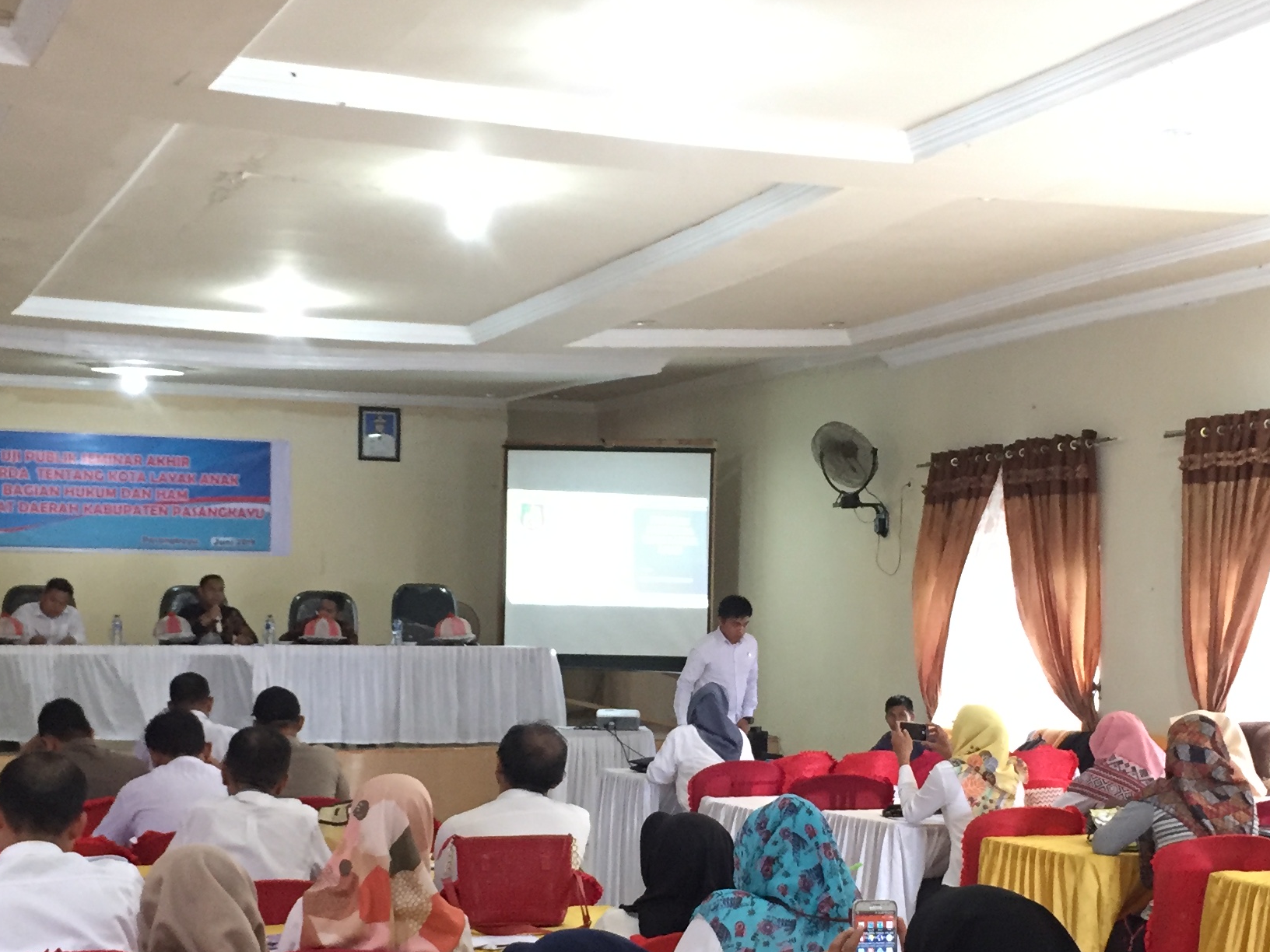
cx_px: 675
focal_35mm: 58
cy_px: 649
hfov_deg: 33.2
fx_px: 2128
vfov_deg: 25.1
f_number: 2.2
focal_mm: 4.15
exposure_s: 1/33
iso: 250
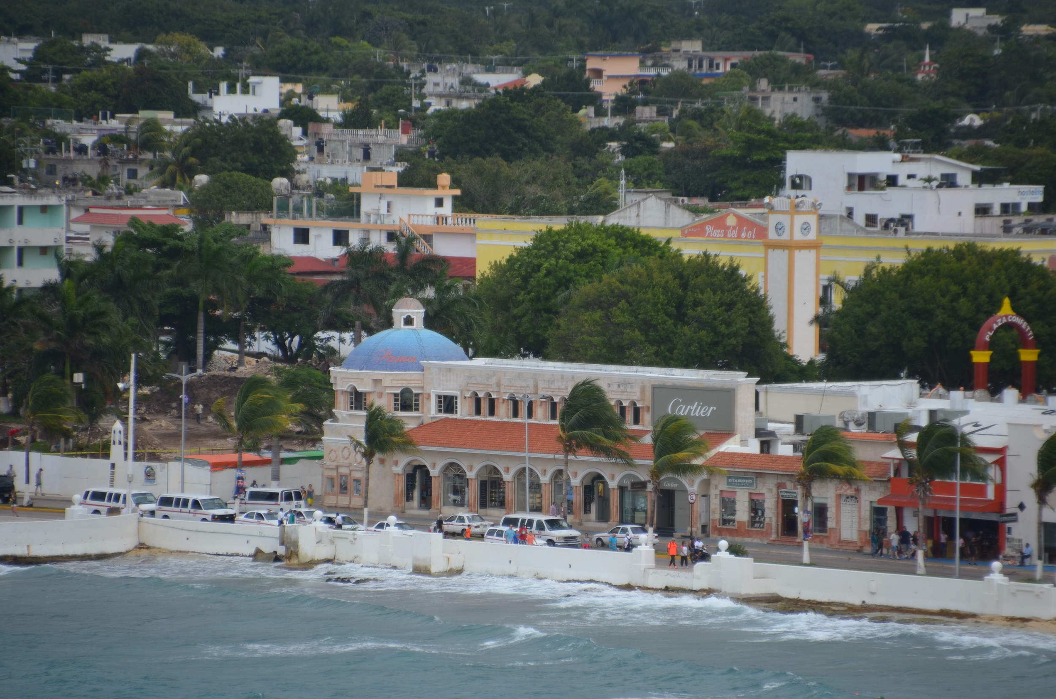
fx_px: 11856
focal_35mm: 405
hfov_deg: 5.1
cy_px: 350
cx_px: 528
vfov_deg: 3.4
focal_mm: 270
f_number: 6.3
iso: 200
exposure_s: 1/640
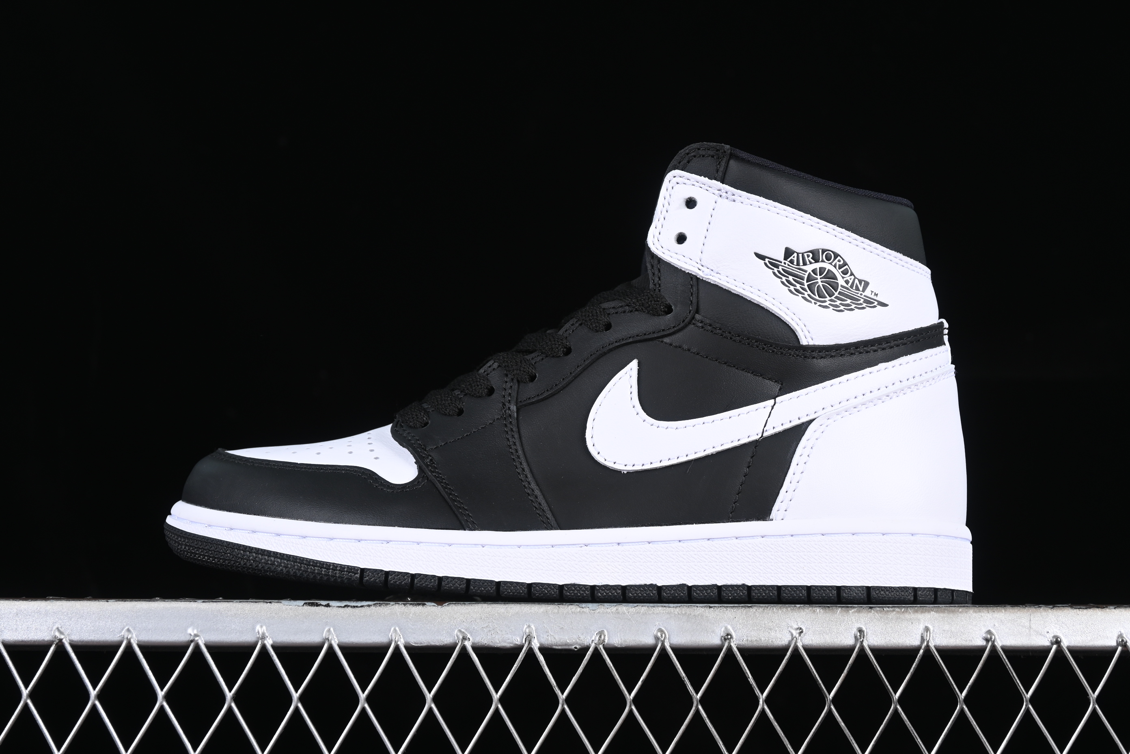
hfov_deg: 27.0
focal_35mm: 75
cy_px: 377
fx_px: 2354
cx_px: 565
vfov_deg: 18.2
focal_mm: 50
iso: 160
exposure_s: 1/60
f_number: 7.1
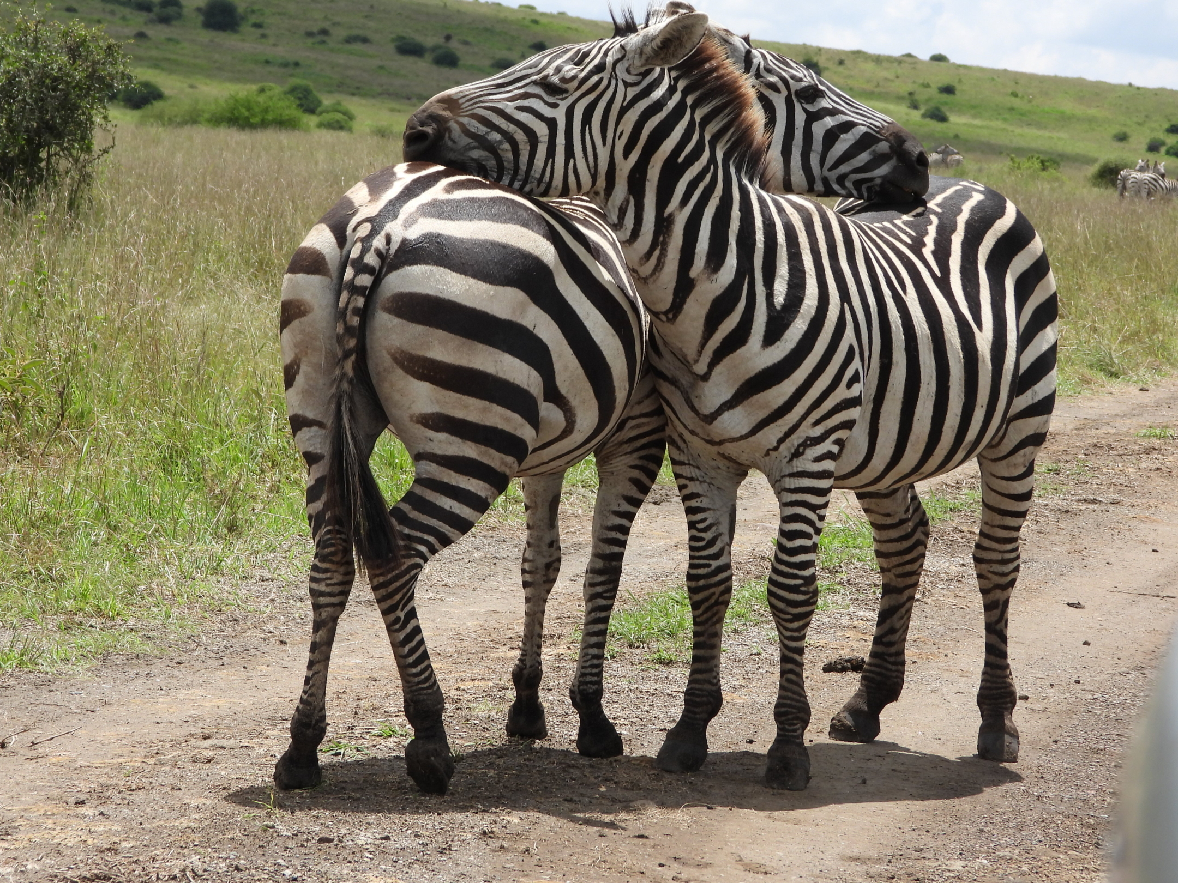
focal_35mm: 160
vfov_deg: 9.3
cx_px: 518
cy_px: 379
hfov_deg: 12.3
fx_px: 5445
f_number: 4
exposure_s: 1/800
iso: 100
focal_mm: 24.3
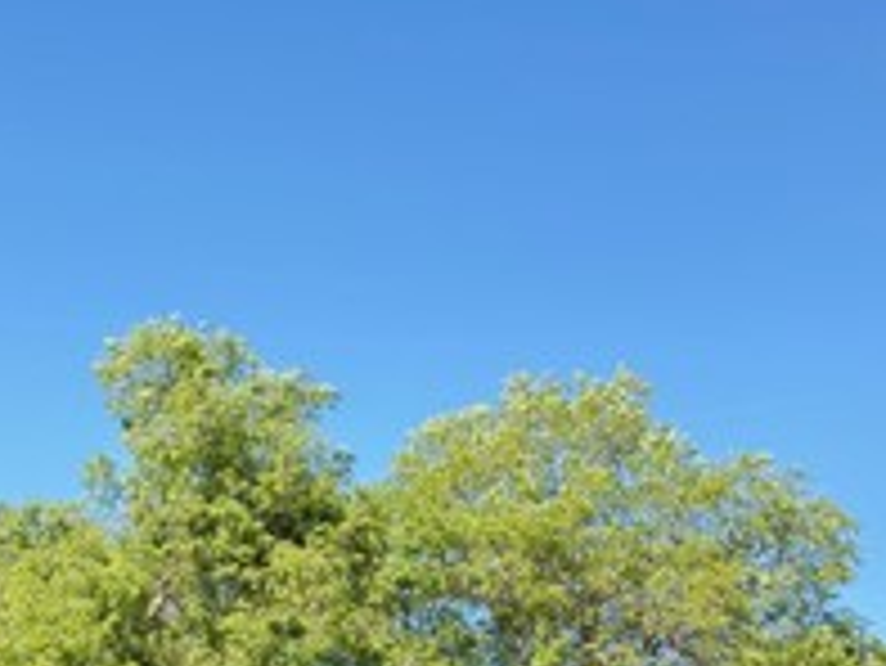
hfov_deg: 24.2
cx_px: 67
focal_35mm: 78
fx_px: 1998
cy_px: 346
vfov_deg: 18.9
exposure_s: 1/989
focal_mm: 6.76
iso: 80
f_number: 1.78
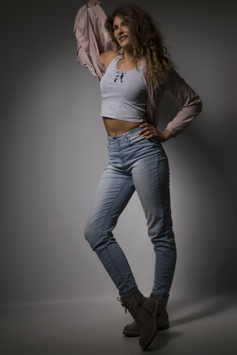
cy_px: 178
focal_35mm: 57
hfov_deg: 23.8
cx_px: 118
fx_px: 563
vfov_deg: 35.1
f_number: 16
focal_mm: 38
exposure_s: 1/100
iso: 100
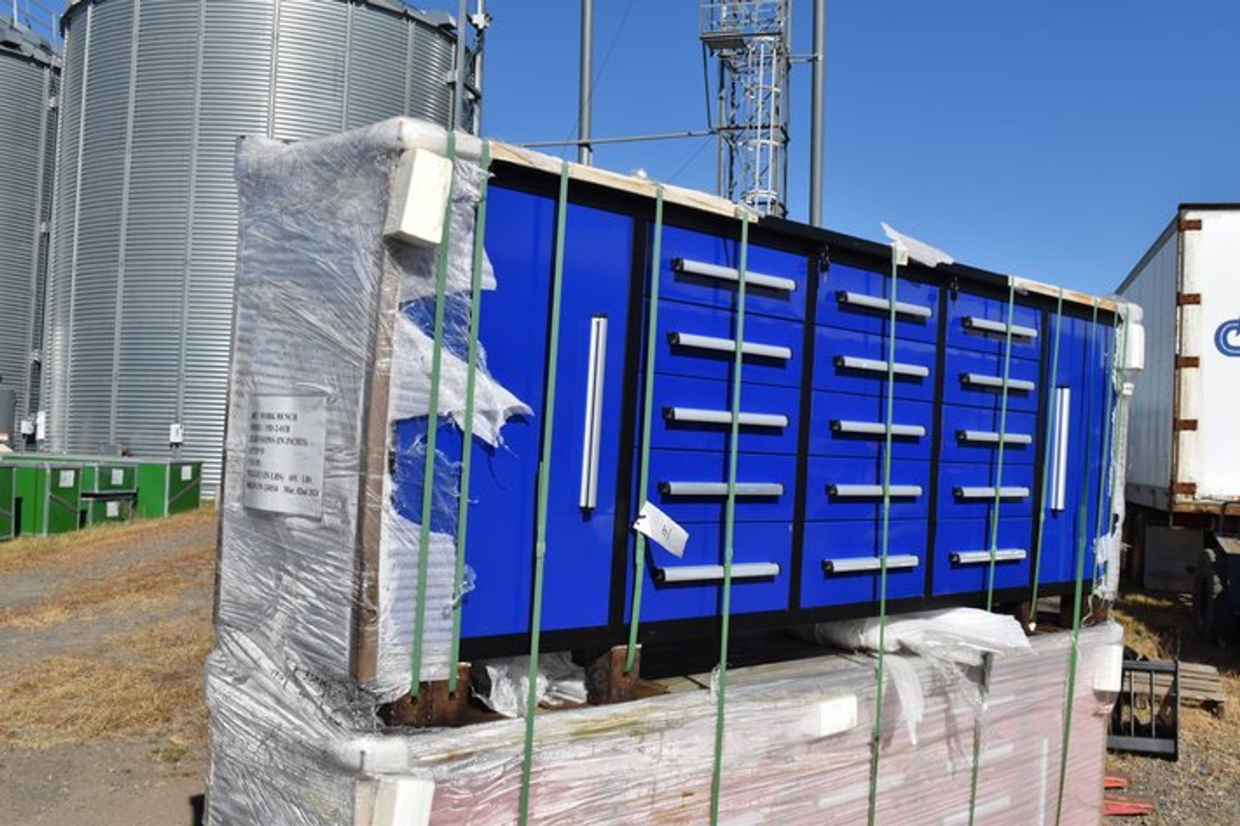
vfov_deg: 36.9
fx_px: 1240
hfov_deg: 53.1
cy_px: 413
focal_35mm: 36
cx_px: 620
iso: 200
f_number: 9
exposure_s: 1/800
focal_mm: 24
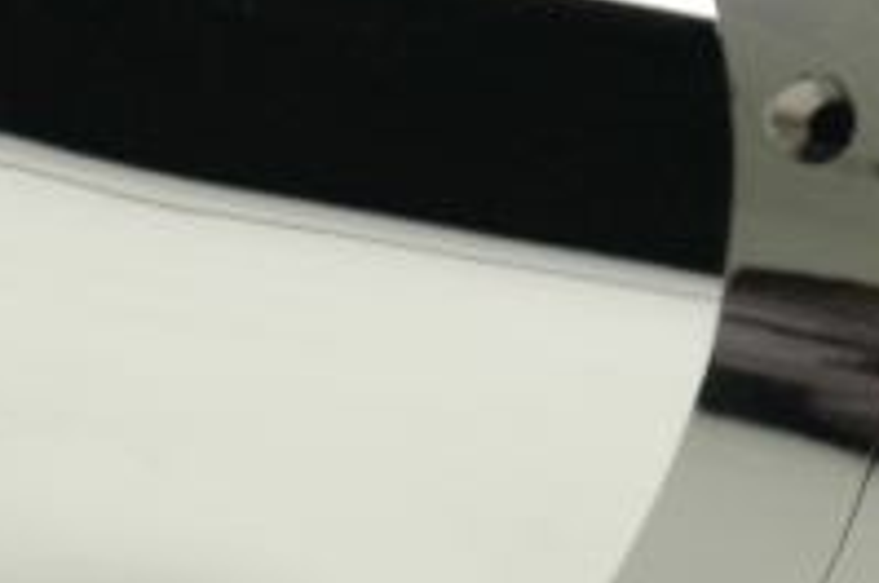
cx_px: 548
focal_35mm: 423
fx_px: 10312
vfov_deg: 3.2
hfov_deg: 4.9
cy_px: 278
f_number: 4.5
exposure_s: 1/13
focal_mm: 70
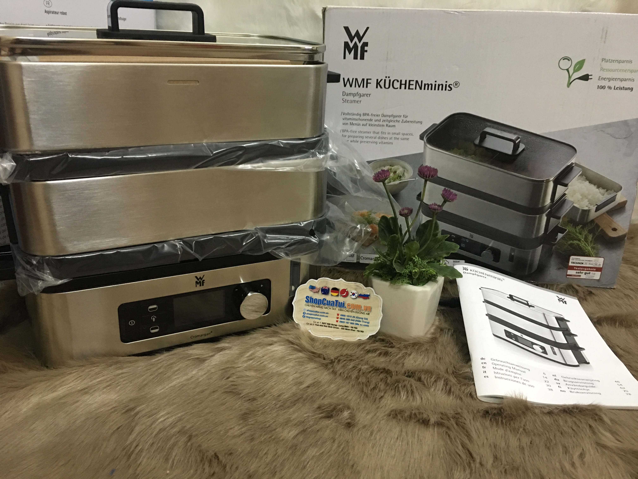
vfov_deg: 48.2
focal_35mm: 29
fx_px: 534
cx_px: 319
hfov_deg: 61.7
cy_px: 240
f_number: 2.2
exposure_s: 1/8
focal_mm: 4.15
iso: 100
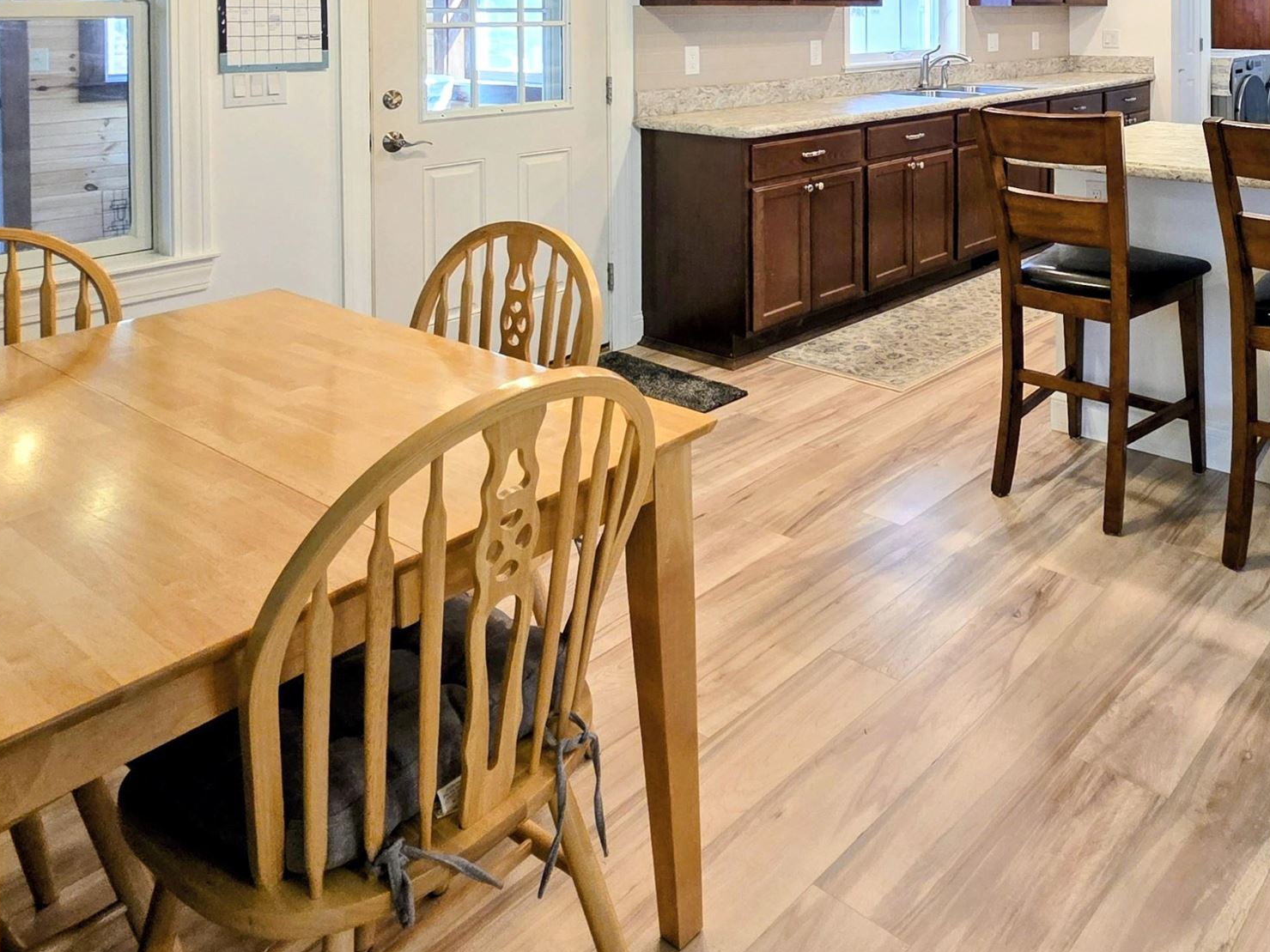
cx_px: 935
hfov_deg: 62.0
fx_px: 991
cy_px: 21
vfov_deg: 44.4
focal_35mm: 27
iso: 250
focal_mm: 2.2
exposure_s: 1/120
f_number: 1.9
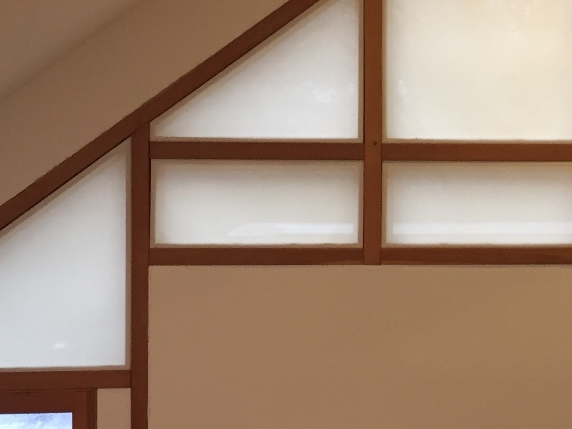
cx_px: 596
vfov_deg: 17.1
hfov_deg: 21.8
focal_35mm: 86
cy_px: 125
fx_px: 1421
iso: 80
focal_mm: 4.15
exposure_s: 1/30
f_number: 2.2
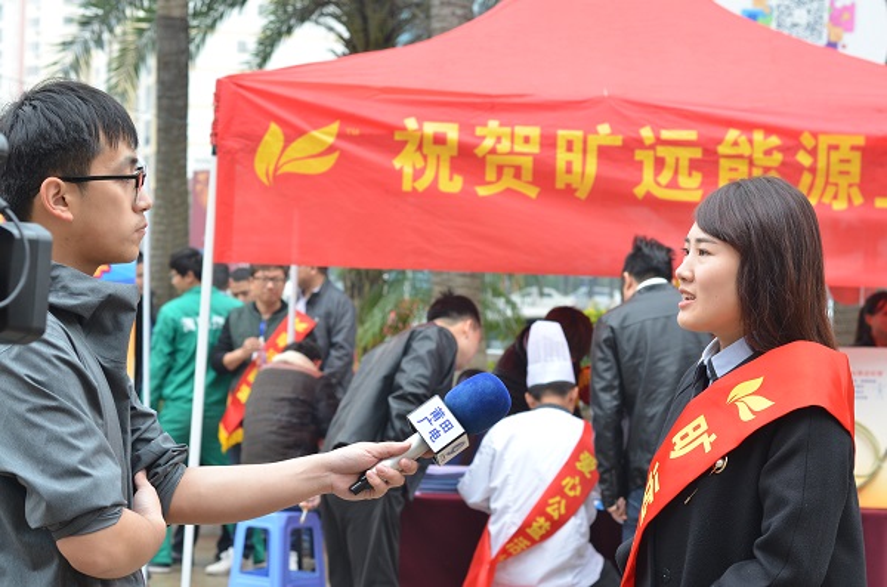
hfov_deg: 27.1
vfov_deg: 18.1
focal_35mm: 75
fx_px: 1844
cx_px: 444
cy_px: 294
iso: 400
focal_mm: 50
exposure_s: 1/100
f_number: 5
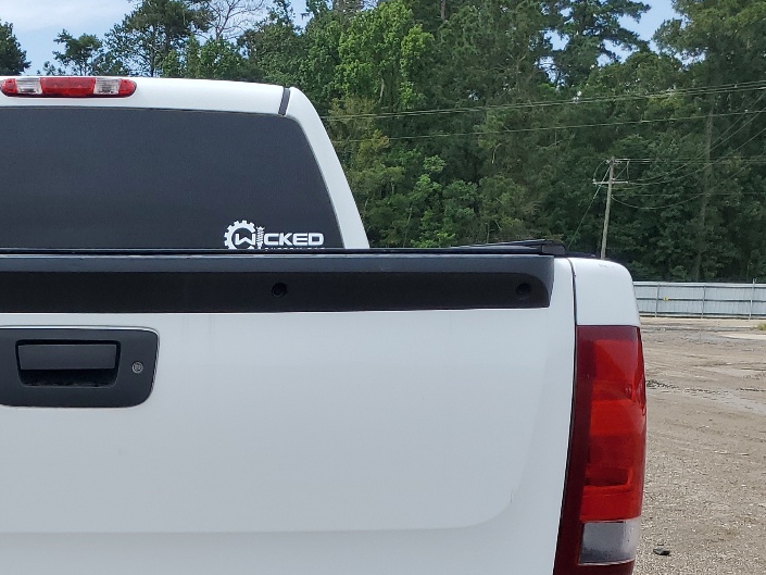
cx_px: 45
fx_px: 1306
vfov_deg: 24.0
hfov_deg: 30.9
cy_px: 538
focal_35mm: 59
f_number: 1.5
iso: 50
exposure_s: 1/3333
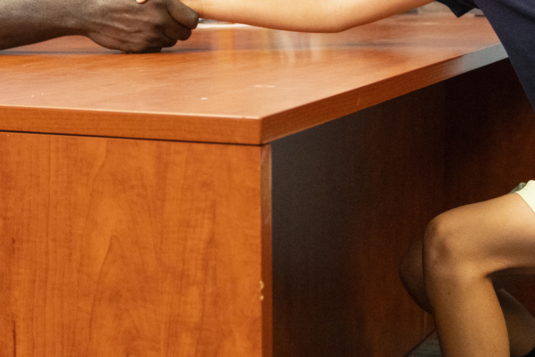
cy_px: 124
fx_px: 1412
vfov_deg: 14.4
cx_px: 229
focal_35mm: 95
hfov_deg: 21.4
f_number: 2.8
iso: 5000
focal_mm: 34
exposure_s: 1/250
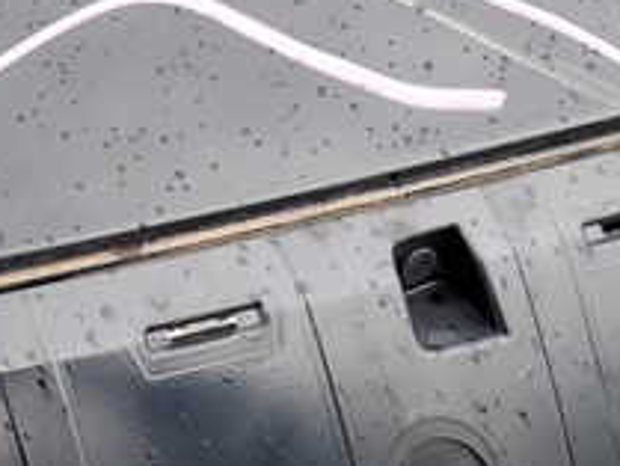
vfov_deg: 17.0
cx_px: 92
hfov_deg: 22.3
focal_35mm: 86
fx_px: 1541
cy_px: 83
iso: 100
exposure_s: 1/250
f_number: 2.3
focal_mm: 5.4
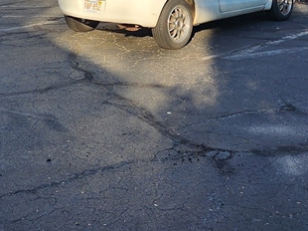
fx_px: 676
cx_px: 97
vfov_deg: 17.3
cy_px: -124
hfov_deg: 25.5
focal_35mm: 76
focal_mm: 6.4
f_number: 1.8
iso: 12
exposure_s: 1/444
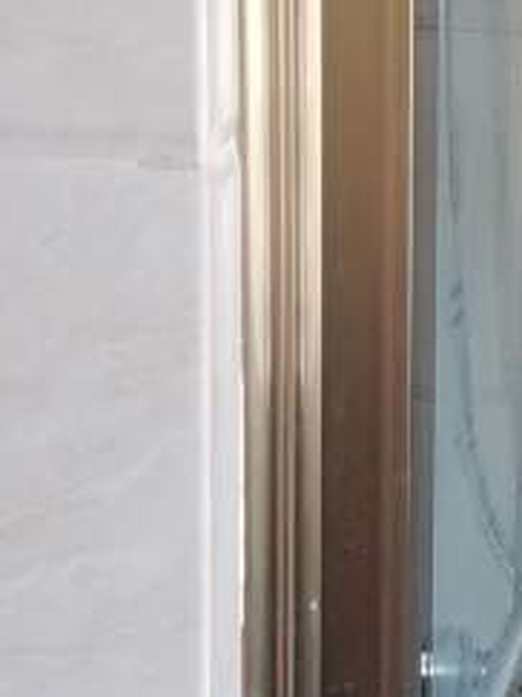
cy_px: 423
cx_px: 987
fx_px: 2294
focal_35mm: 114
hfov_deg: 11.8
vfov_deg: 17.3
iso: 200
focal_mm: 4.75
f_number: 1.8
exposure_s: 1/100
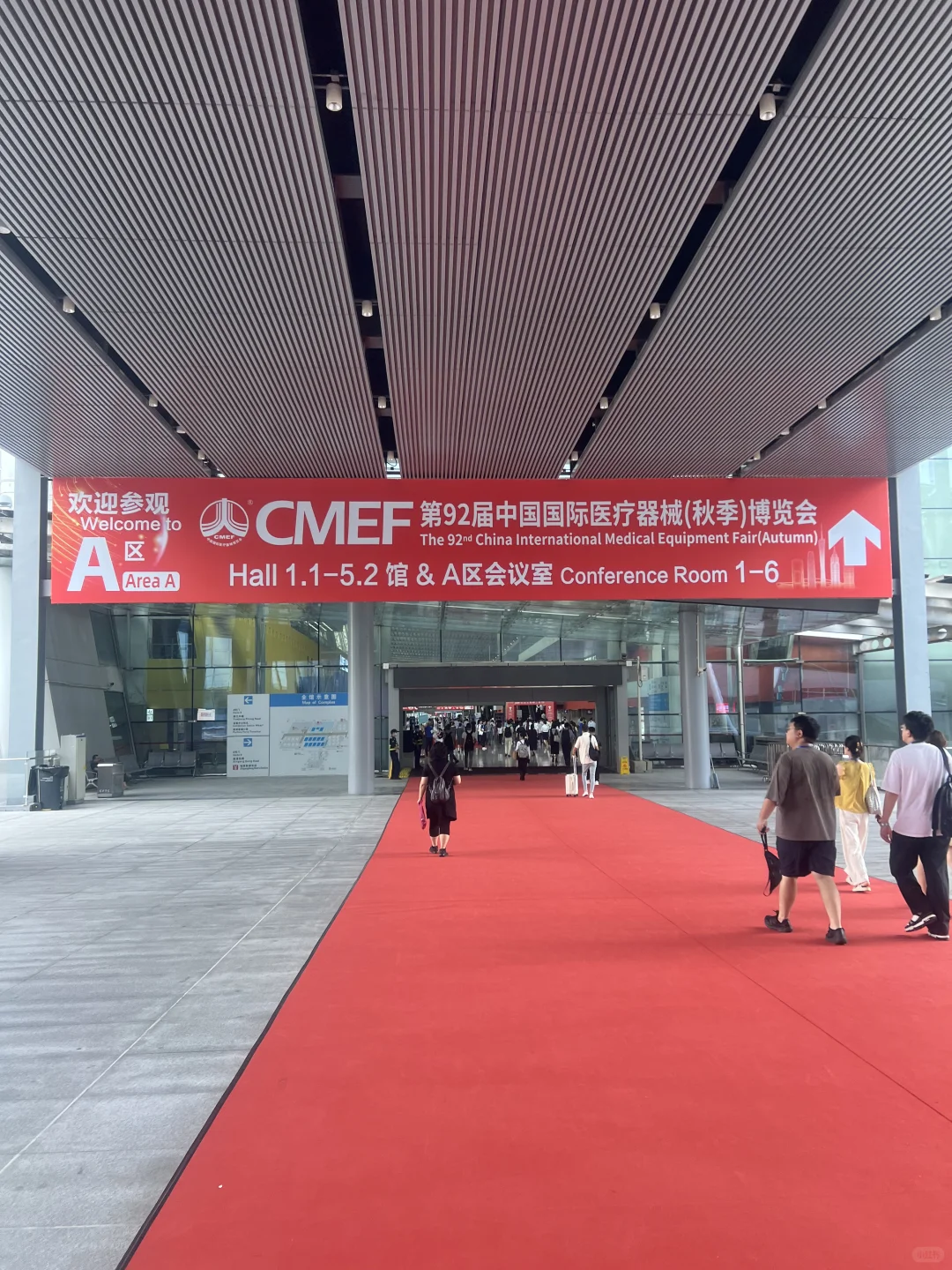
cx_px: 476
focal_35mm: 26
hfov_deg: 53.1
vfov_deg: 67.3
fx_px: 953
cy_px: 635
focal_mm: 5.7
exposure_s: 1/121
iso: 50
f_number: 1.5
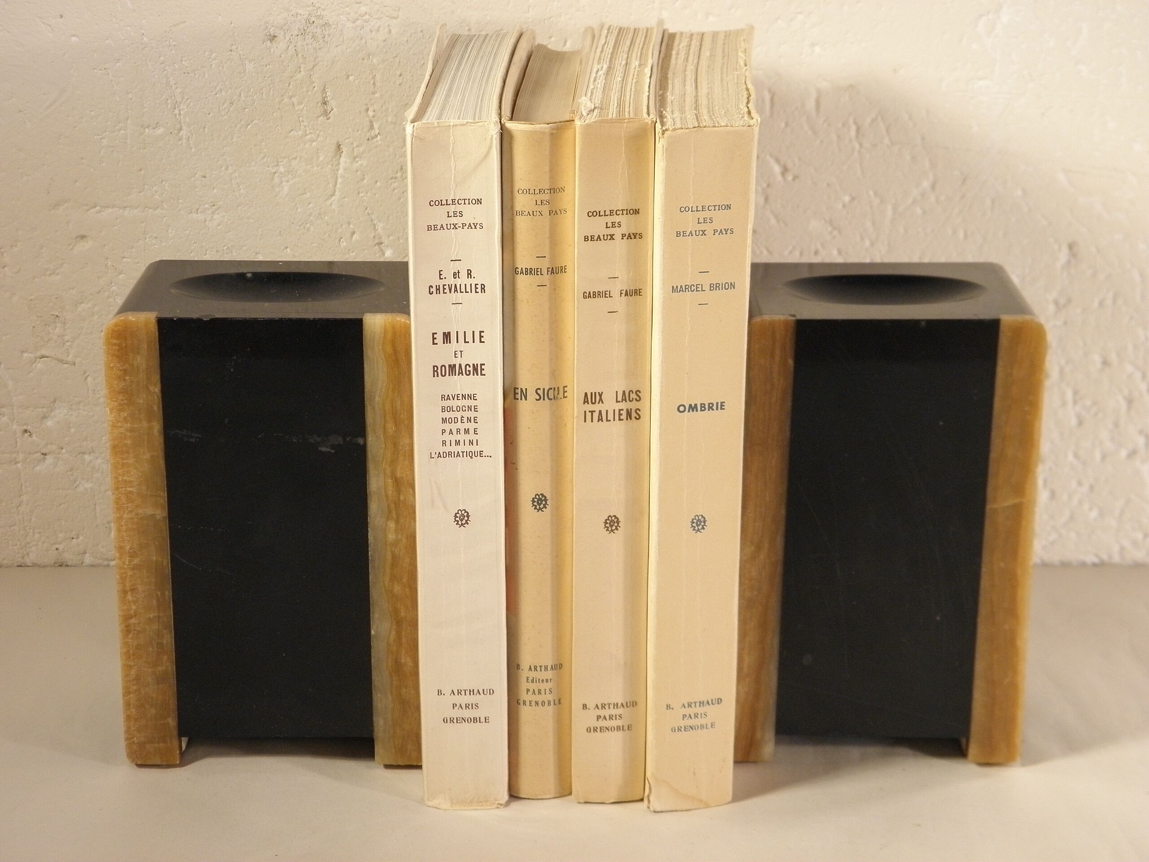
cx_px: 574
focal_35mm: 68
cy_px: 431
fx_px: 2257
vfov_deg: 21.6
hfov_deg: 28.6
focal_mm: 12.2
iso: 160
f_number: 4.3
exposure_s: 1/50
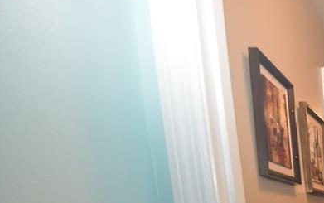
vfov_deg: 26.5
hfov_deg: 35.1
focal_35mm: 40
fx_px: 353
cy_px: 272
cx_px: 416
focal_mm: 10
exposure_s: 1/60
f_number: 4
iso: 800
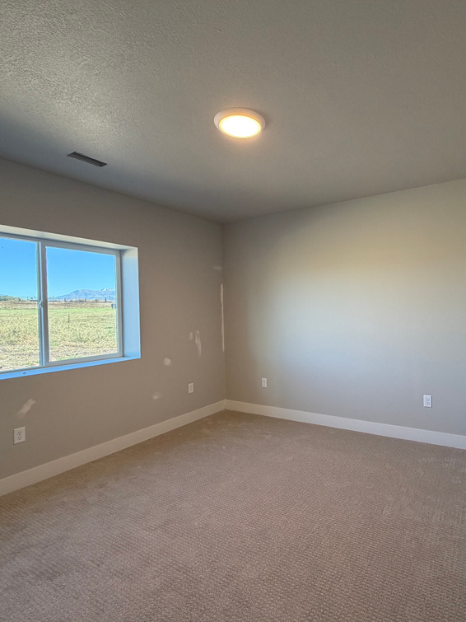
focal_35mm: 19
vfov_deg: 84.7
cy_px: 314
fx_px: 341
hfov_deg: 67.2
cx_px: 301
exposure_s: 1/120
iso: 160
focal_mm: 2.22
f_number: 2.2
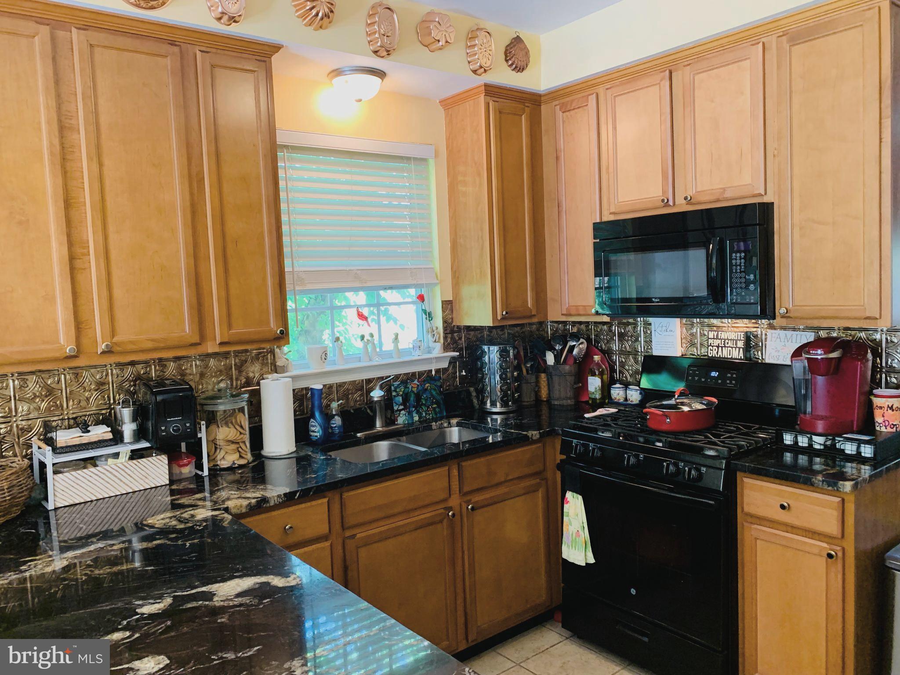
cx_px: 450
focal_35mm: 26
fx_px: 676
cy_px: 338
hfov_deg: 67.3
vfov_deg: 53.1
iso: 250
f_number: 1.8
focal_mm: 4.25
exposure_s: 1/60
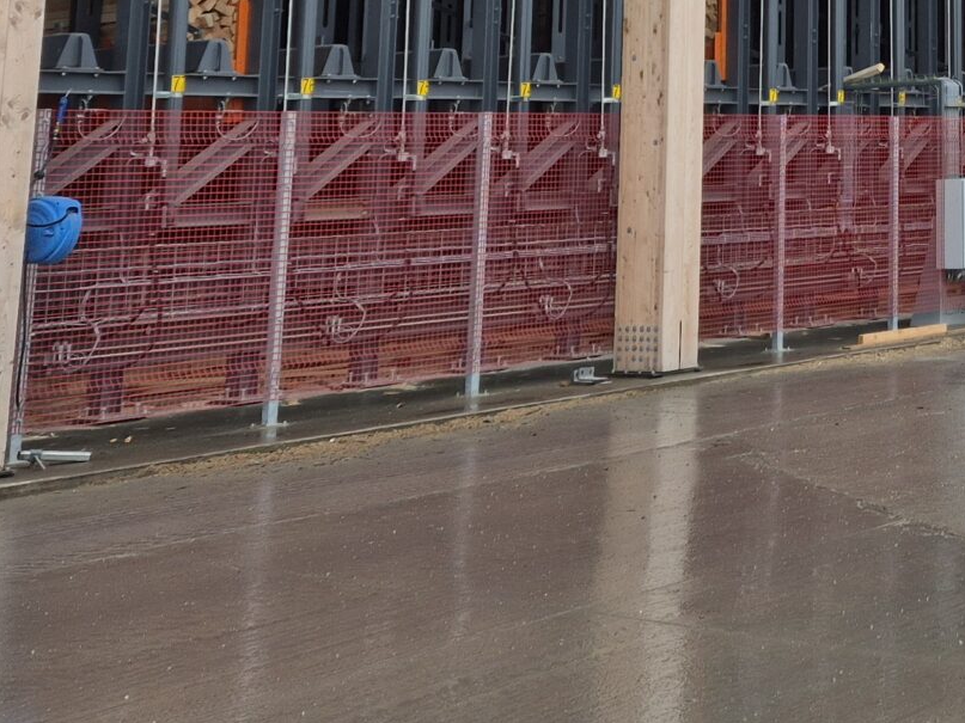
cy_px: -212
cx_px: 1162
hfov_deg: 24.2
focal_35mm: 73
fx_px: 2035
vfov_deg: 18.7
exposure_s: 1/443
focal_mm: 5.4
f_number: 1.8
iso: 25
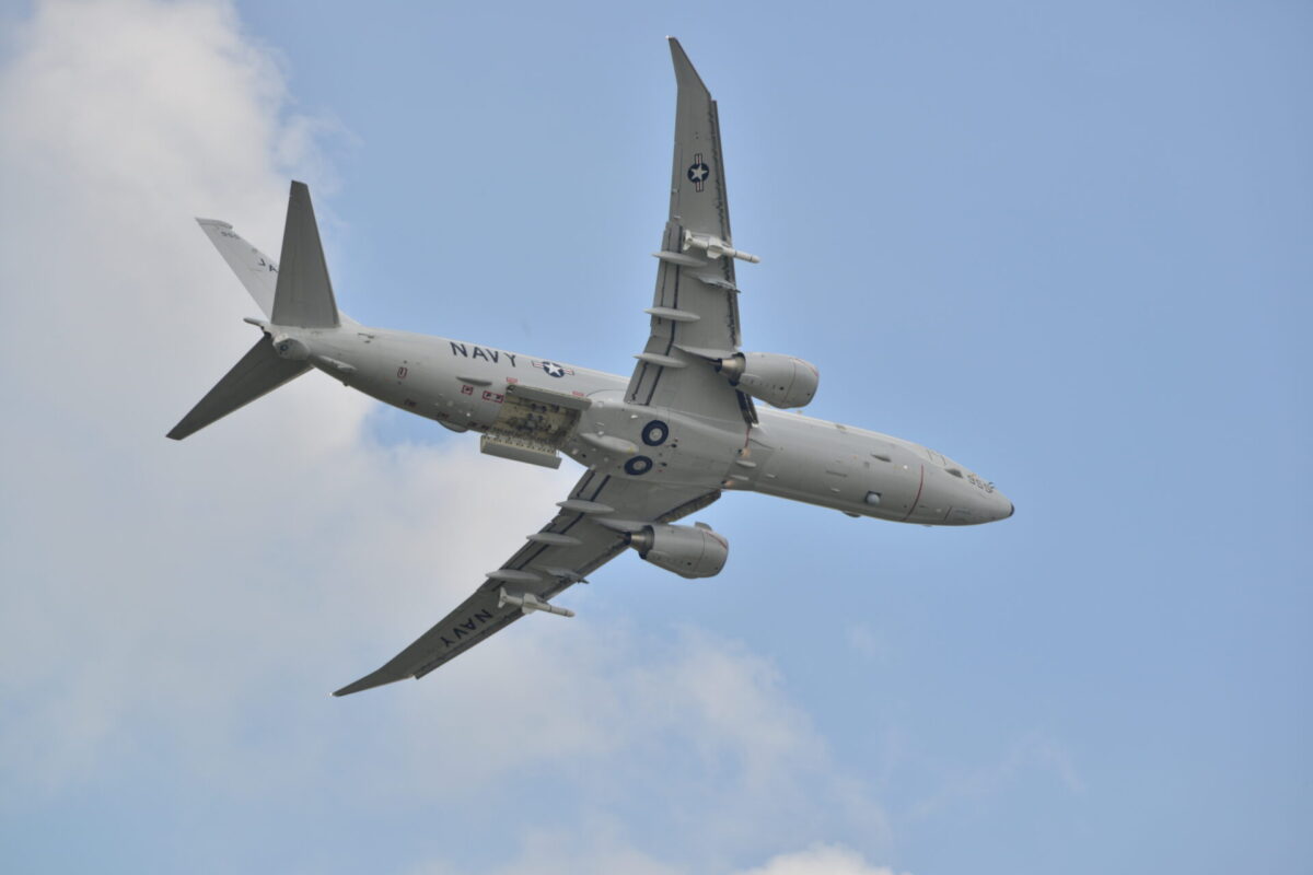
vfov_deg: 4.6
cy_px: 438
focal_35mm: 300
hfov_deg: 6.9
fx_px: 10941
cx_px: 656
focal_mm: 300
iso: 400
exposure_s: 1/640
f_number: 13
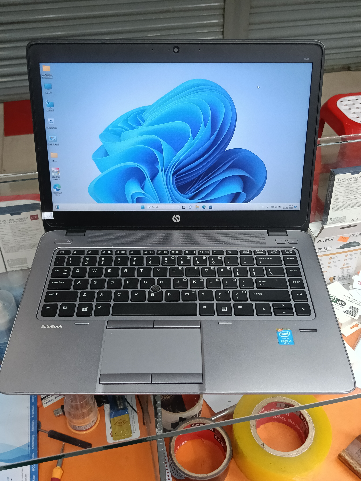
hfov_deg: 40.7
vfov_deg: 52.6
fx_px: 487
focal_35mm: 35
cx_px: 180
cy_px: 240
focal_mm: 3.98
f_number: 1.8
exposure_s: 1/33.3
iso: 320
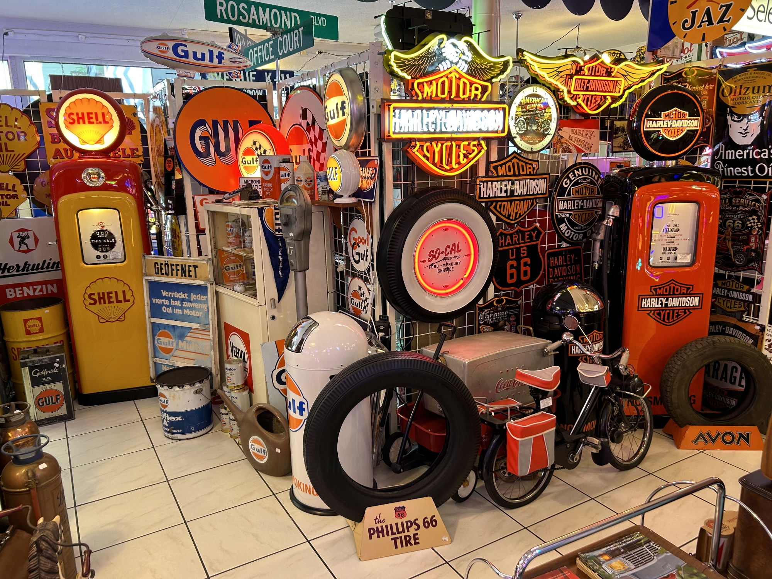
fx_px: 580
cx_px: 386
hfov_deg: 67.3
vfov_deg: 53.1
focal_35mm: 26
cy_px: 290
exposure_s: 1/50
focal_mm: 5.7
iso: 64
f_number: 1.5
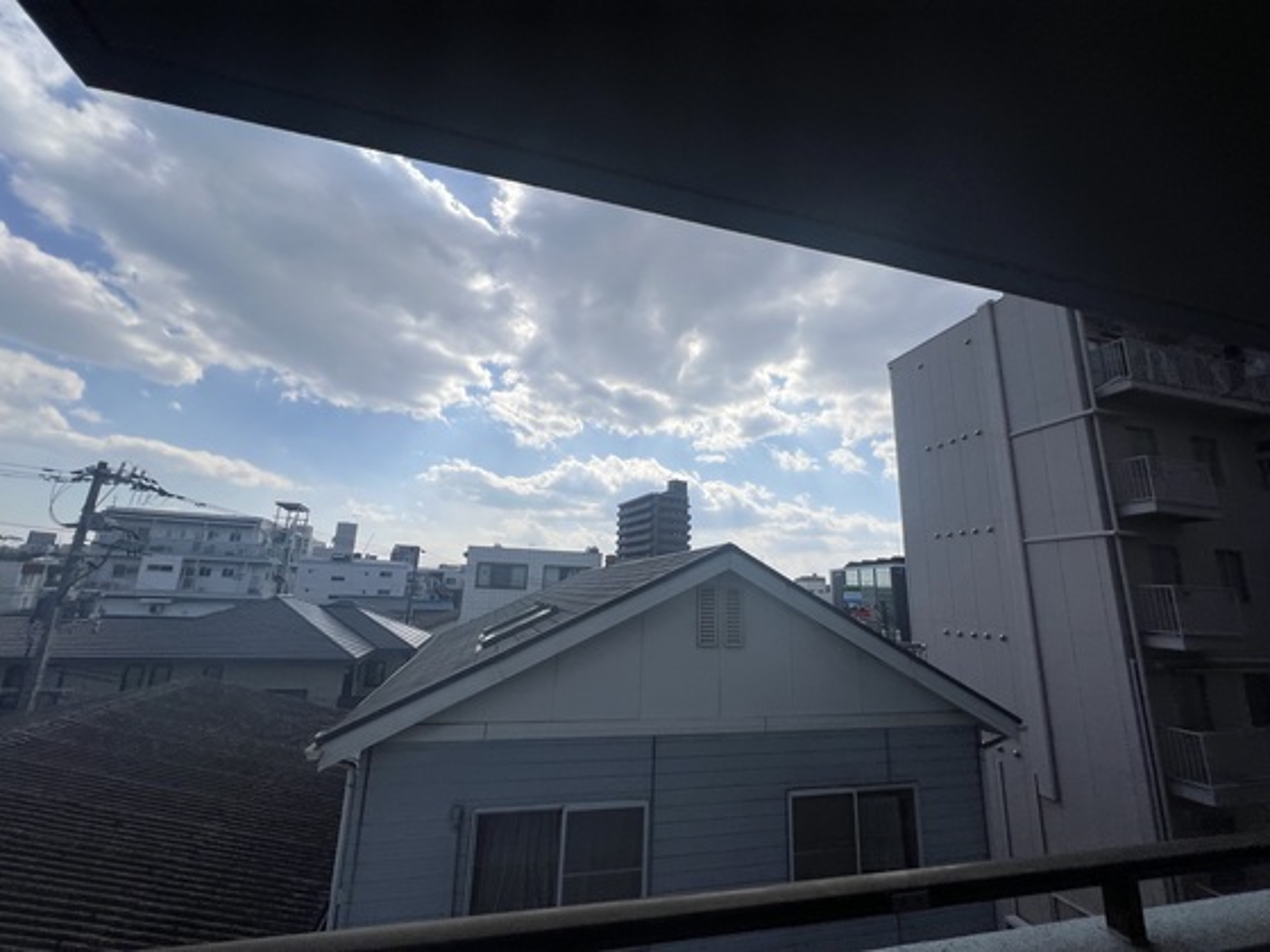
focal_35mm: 13
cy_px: 476
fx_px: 477
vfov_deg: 89.9
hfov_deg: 106.2
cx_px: 635
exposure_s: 1/5525
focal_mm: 1.57
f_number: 1.8
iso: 40
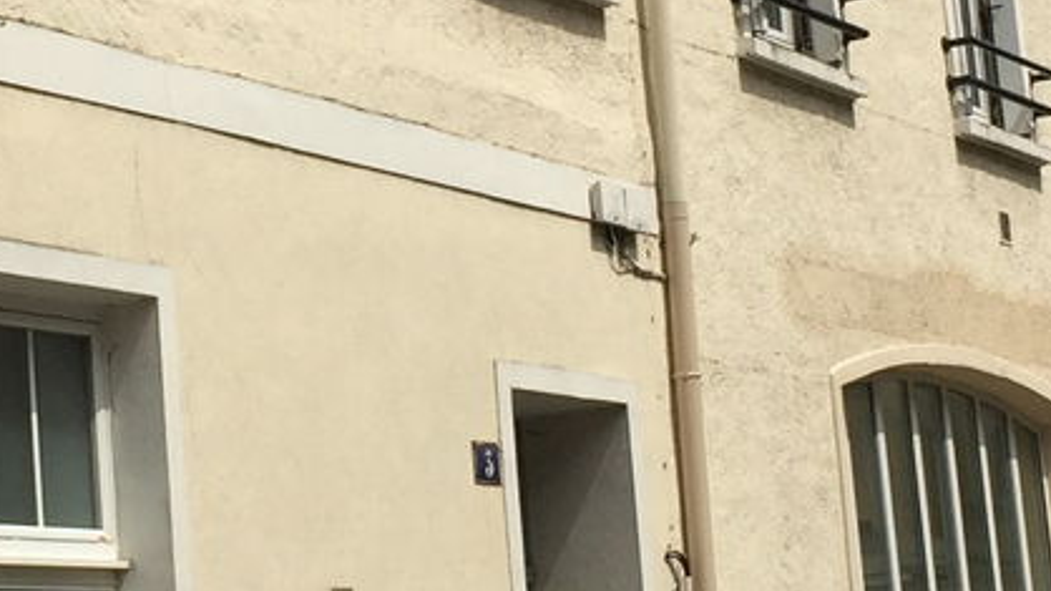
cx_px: 264
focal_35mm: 121
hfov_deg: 17.6
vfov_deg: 10.0
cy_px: 171
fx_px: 3372
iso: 32
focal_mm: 4.15
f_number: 2.2
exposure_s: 1/3300
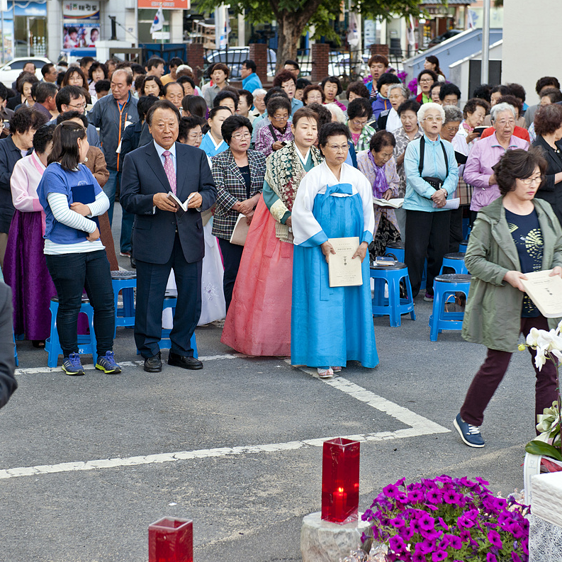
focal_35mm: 90
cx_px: 308
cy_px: 281
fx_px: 1653
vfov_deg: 19.3
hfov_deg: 19.3
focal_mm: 70
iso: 500
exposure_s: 1/60
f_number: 6.3
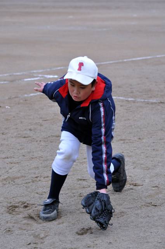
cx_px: 82
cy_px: 124
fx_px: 889
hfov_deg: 10.6
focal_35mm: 129
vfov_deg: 15.9
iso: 800
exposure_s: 1/1000
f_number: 4.5
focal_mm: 86
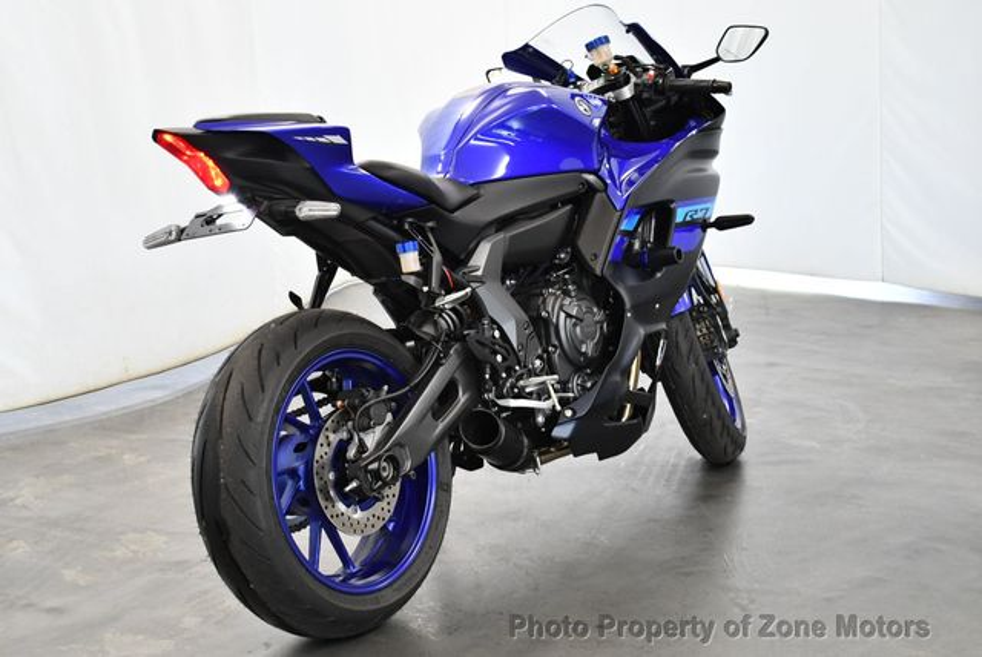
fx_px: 1857
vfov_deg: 20.1
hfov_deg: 29.6
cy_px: 328
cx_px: 491
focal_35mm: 68
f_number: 4.5
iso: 1600
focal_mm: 34
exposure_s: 1/125
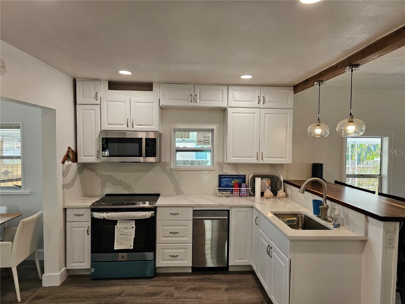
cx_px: 202
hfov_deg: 73.9
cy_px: 152
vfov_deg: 58.9
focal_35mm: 23
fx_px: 269
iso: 100
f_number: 1.7
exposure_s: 1/120
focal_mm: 6.3
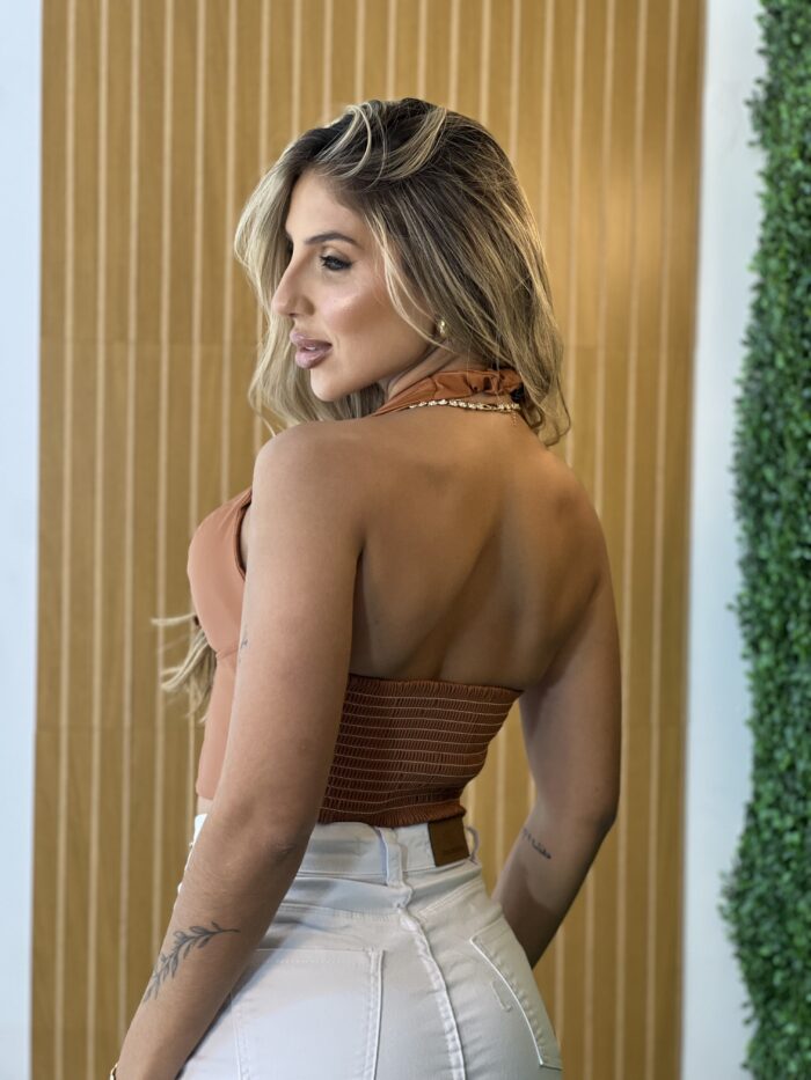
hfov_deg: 19.1
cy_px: 540
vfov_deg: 25.3
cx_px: 406
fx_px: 2405
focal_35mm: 77
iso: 200
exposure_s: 1/120
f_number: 2.8
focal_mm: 9
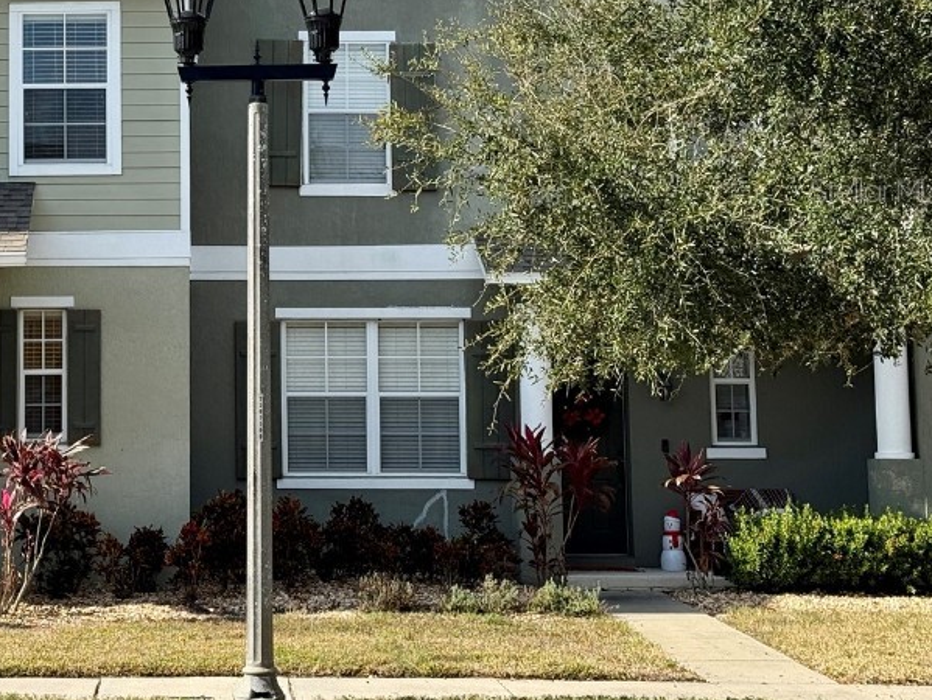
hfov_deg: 23.4
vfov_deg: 17.9
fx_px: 2209
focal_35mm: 82
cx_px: 160
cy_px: 190
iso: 100
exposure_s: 1/3226
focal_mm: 6.76
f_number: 1.78
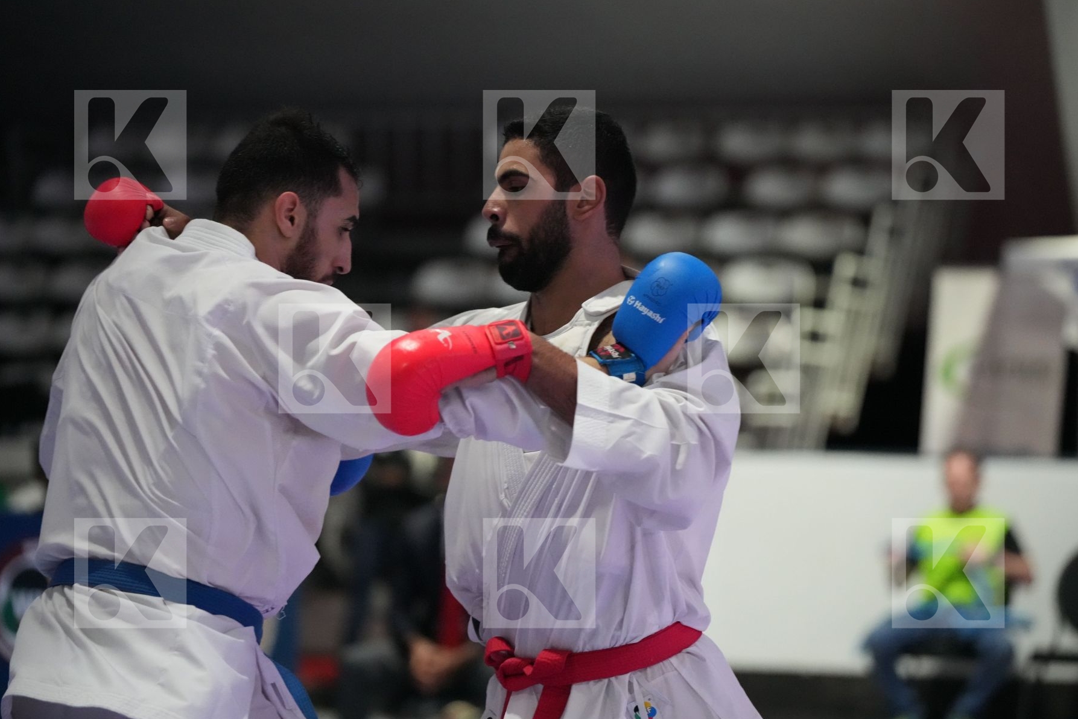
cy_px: 359
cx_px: 539
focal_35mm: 137
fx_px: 4102
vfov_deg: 10.0
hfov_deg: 15.0
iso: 10000
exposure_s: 1/800
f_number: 2.8
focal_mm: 136
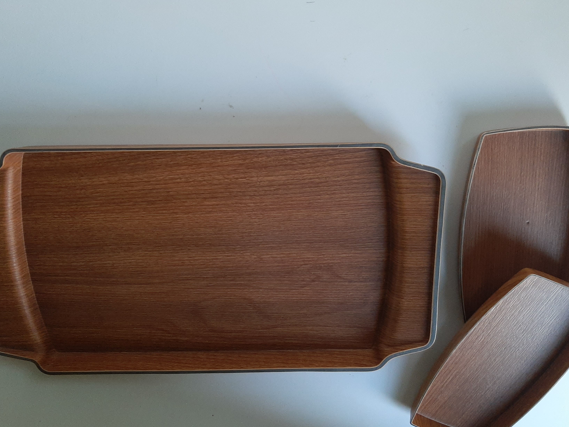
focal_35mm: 32
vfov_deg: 44.2
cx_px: 295
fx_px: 526
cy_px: 206
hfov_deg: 56.8
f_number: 1.7
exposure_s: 1/50
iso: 160
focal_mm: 3.93
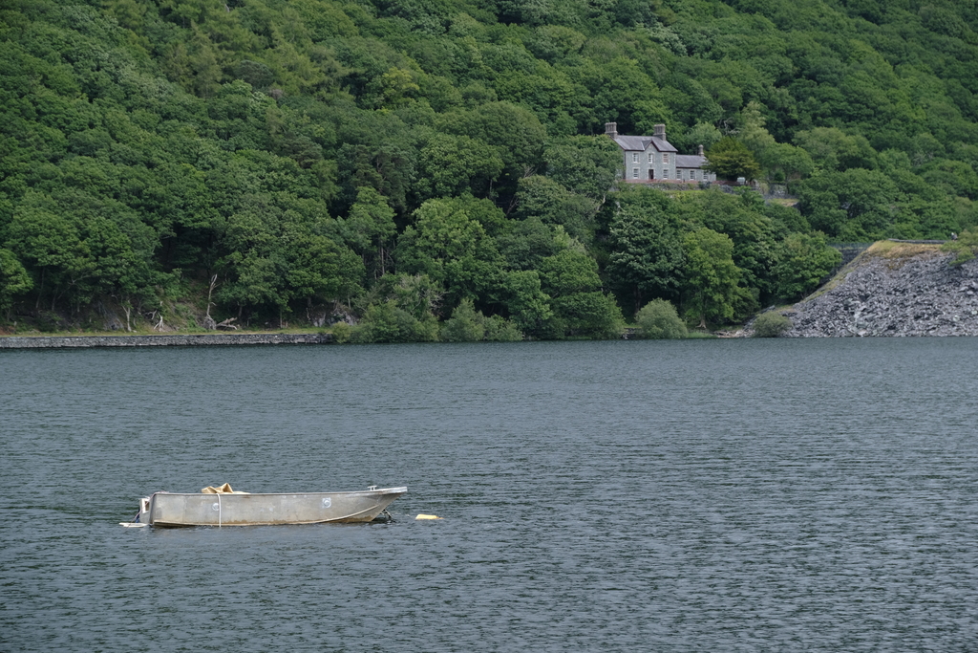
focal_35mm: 105
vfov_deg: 13.0
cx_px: 489
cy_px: 326
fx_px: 2853
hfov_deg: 19.5
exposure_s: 1/450
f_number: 4.5
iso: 160
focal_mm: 70
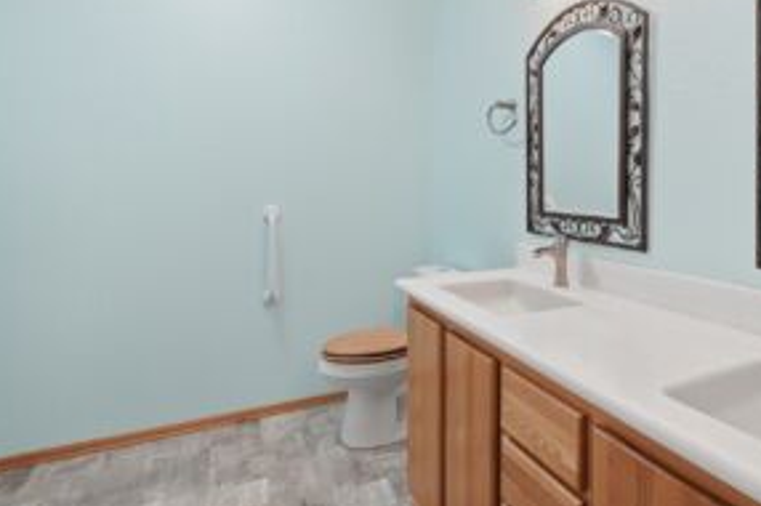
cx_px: 476
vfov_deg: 56.5
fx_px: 466
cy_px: 197
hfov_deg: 77.1
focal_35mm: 22
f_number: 8
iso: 100
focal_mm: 10.5
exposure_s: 1/50
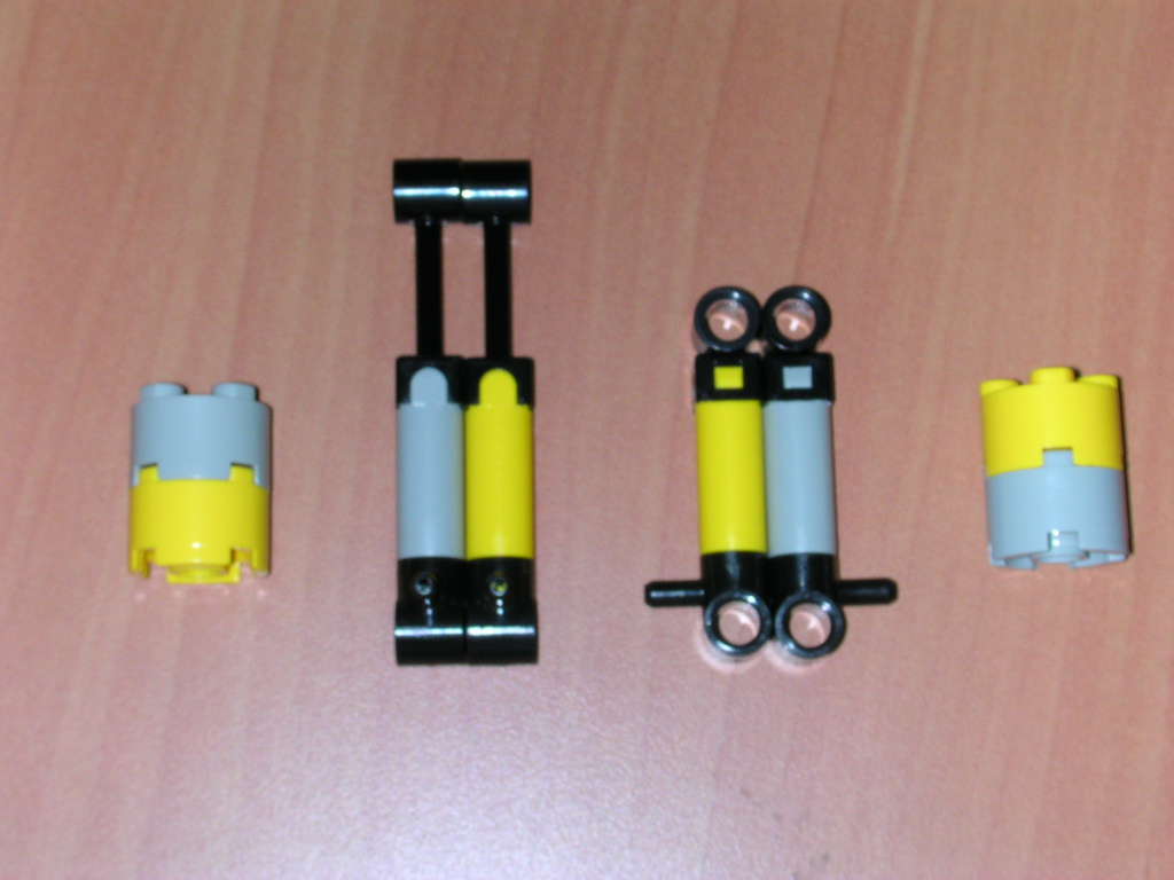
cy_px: 440
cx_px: 587
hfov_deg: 23.8
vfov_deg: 18.0
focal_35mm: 82
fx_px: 2781
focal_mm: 12.5
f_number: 6.8
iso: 100
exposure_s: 1/60
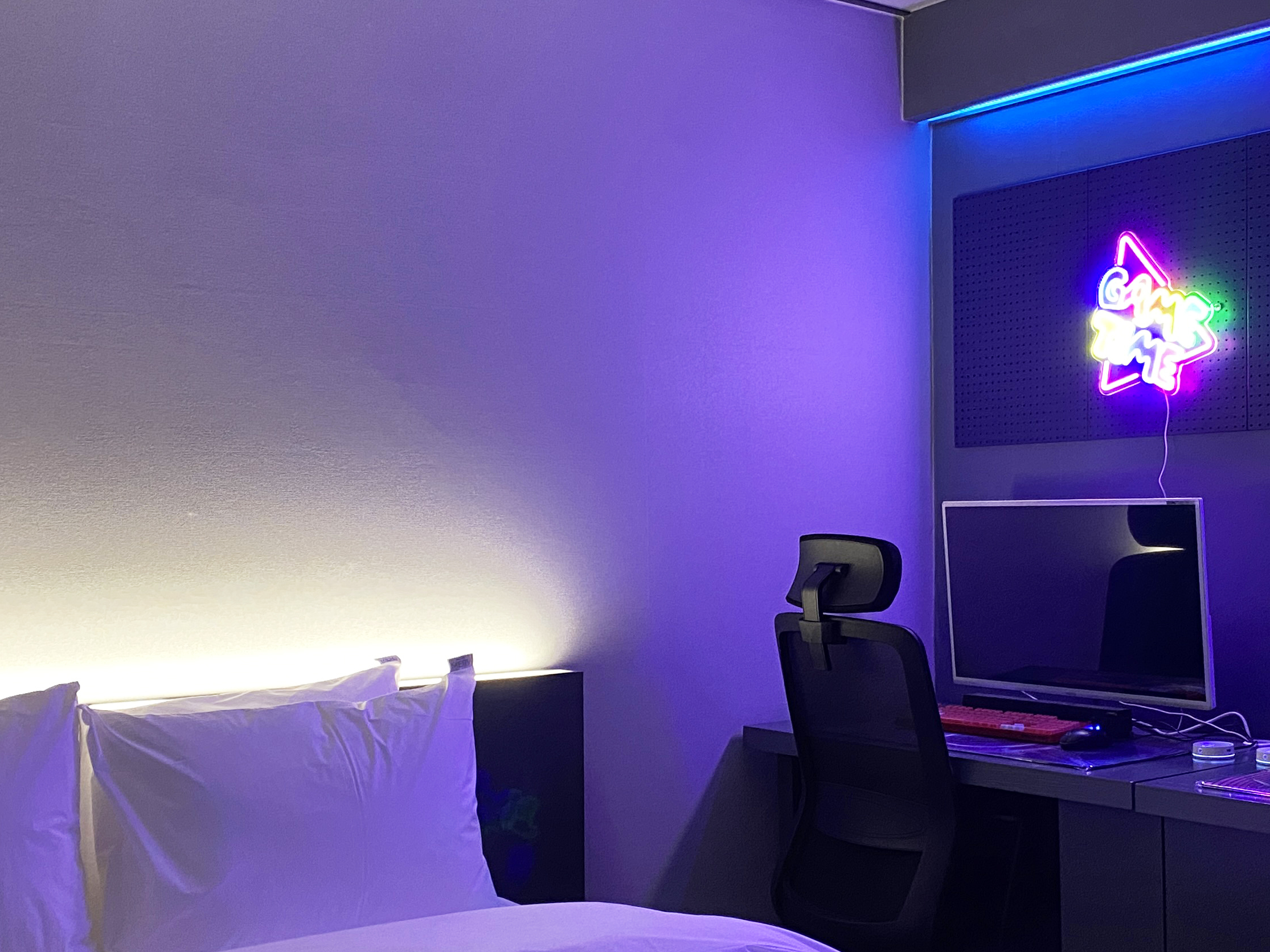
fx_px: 1725
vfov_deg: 30.8
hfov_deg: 40.0
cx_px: 824
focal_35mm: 47
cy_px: 568
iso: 400
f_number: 1.8
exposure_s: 1/40
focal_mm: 4.25
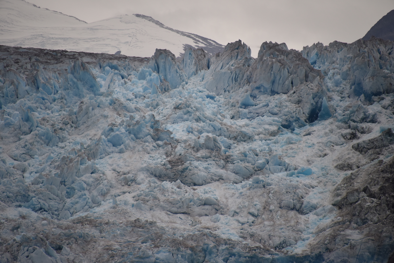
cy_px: 132
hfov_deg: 6.9
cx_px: 197
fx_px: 3284
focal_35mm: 300
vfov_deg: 4.6
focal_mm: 300
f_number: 5.6
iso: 560
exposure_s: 1/640
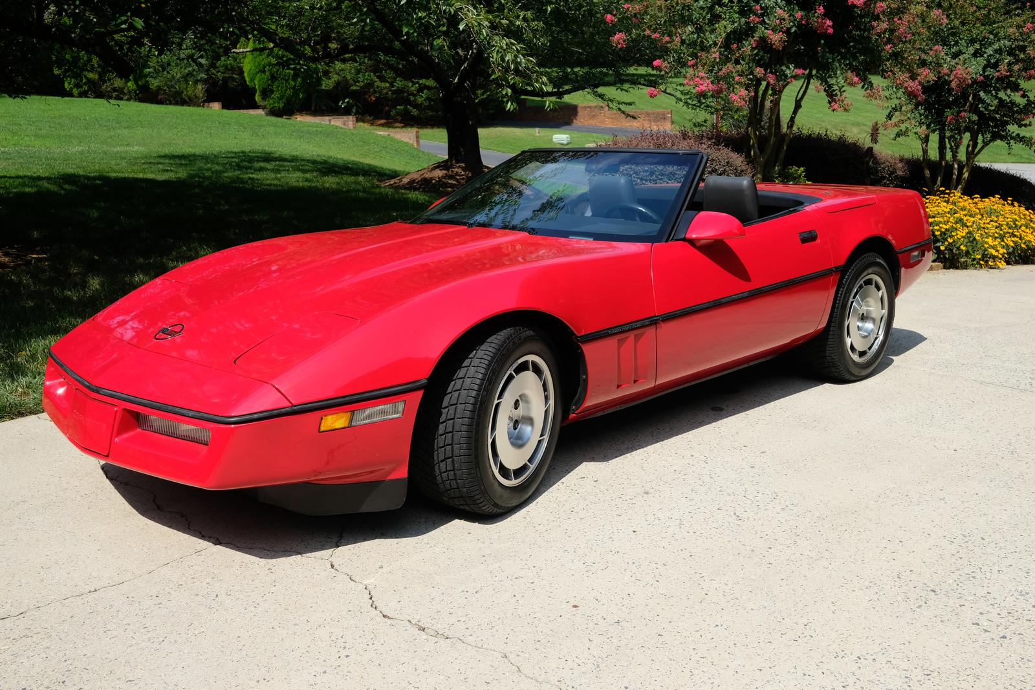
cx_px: 518
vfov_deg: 37.9
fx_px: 1006
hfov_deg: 54.4
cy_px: 345
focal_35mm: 35
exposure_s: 1/640
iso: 400
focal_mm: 23
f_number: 8
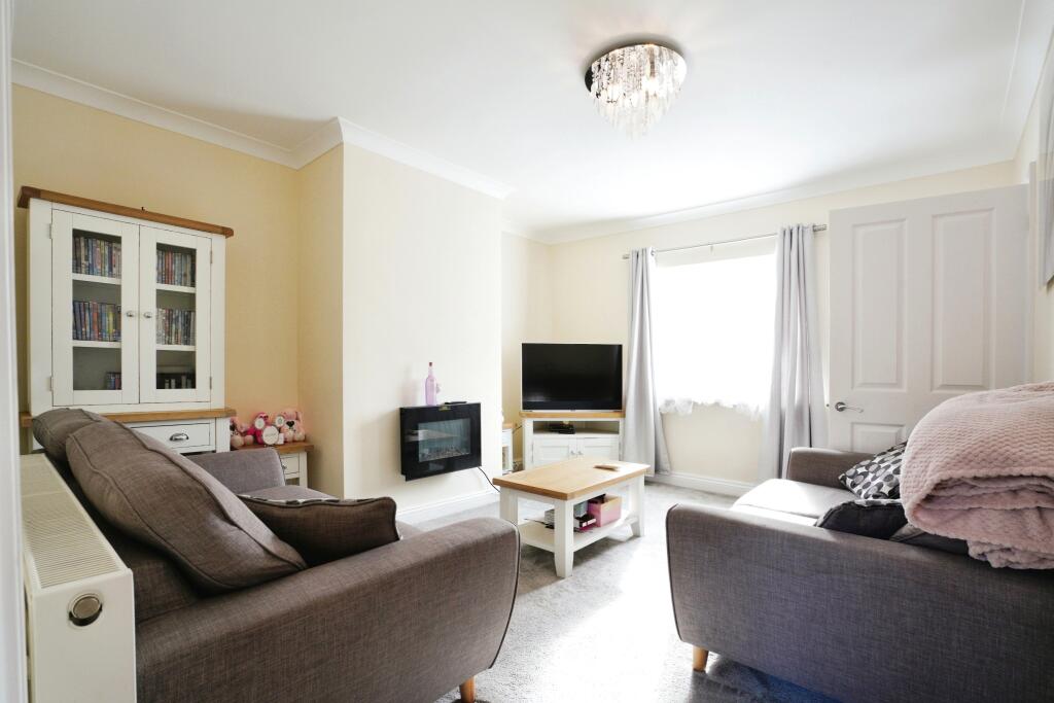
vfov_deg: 73.8
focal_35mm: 16
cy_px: 352
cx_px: 527
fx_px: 468
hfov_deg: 96.7
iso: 800
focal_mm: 16
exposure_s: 1/25
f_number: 9
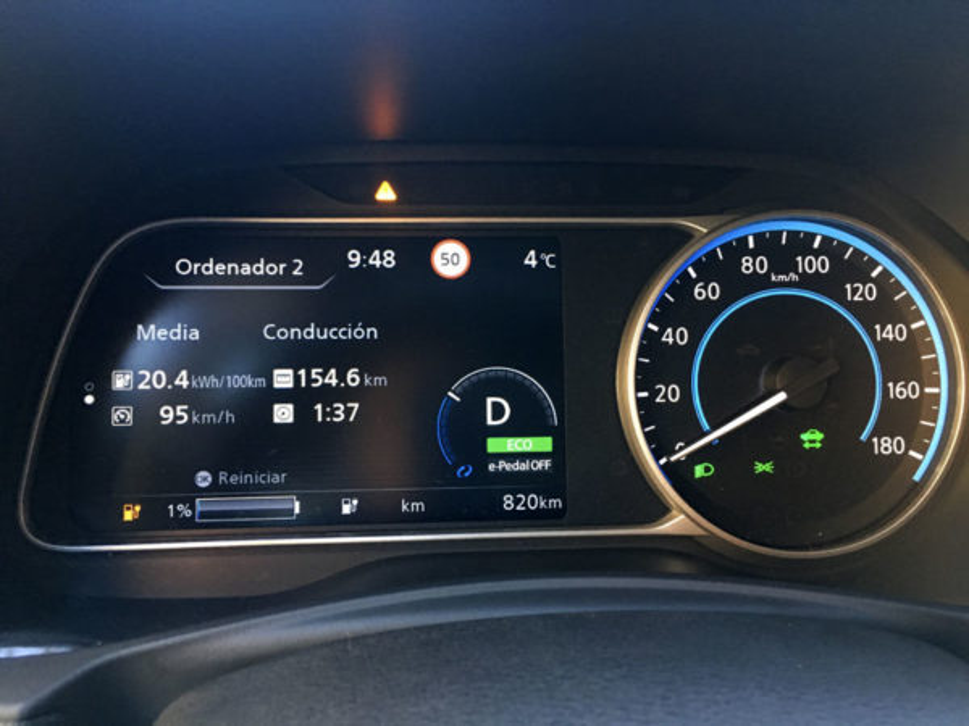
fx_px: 812
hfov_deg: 61.7
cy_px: 363
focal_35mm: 29
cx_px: 484
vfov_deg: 48.2
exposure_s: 1/20
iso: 200
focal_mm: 4.15
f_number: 2.2
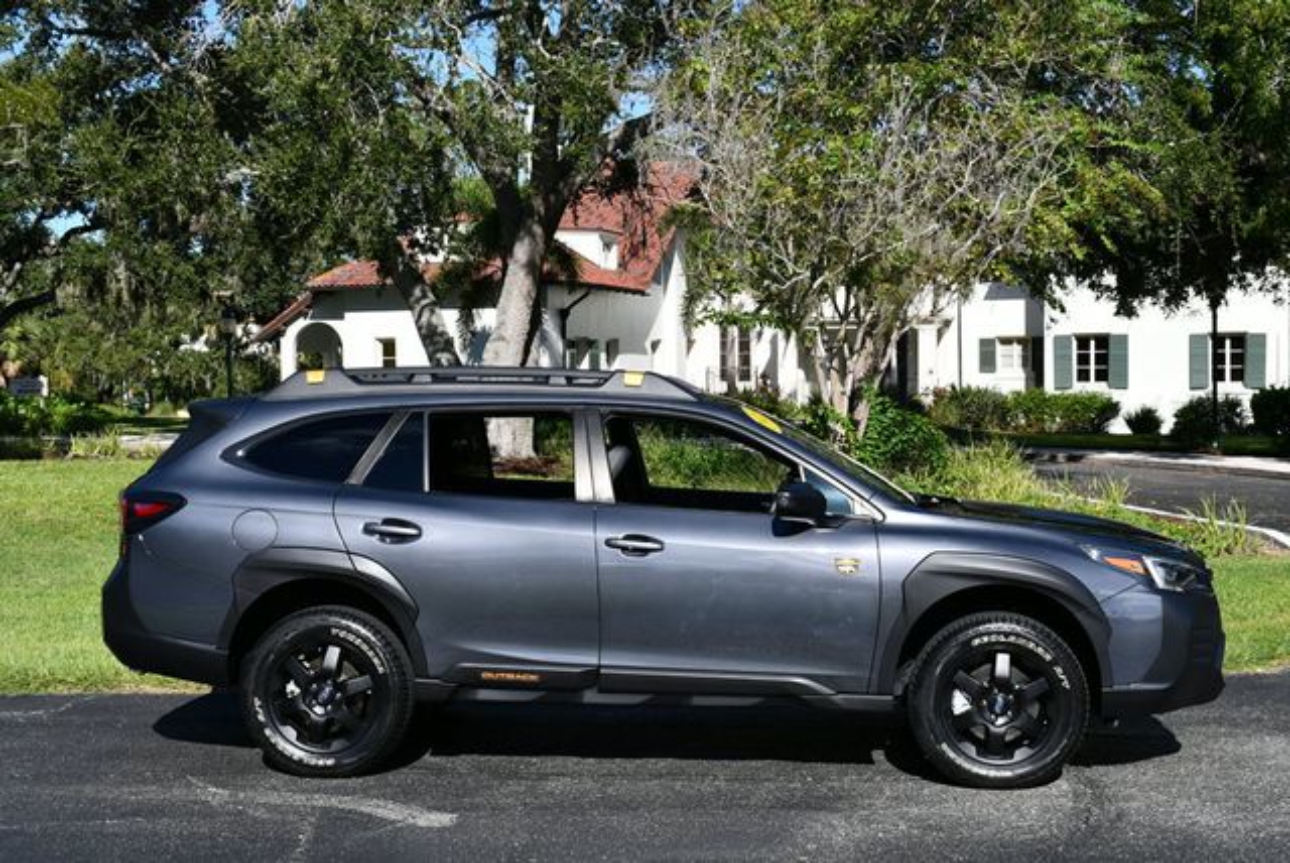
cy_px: 432
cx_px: 645
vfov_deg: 27.0
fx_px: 1793
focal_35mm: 50
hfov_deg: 39.6
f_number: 9
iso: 100
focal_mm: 25
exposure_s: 1/320
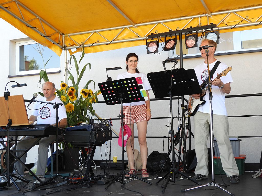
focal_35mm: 50
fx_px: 378
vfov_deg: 29.1
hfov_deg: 38.2
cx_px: 131
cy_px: 98
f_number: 4
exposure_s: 1/80
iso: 100
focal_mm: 9
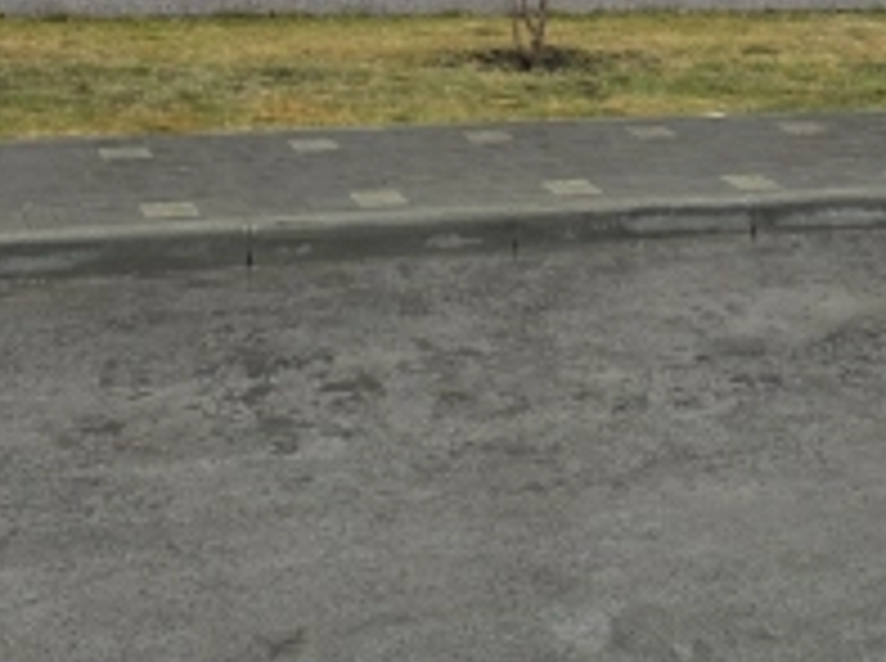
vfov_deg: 18.1
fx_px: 1865
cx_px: 648
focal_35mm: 73
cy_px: -306
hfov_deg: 26.4
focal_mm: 6.3
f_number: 1.7
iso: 50
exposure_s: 1/180
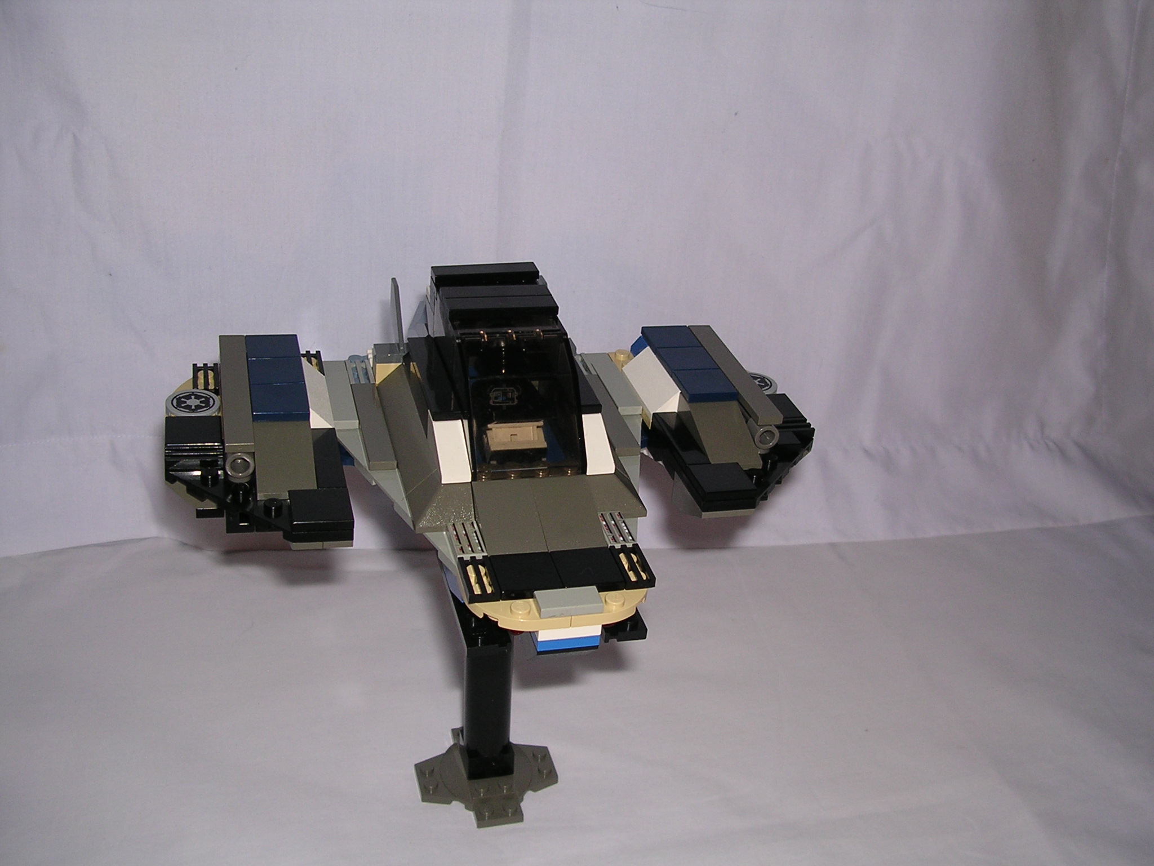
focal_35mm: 38
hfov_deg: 49.0
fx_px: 1267
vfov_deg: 37.7
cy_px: 433
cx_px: 577
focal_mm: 5.8
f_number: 2.8
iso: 100
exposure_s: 1/60.1
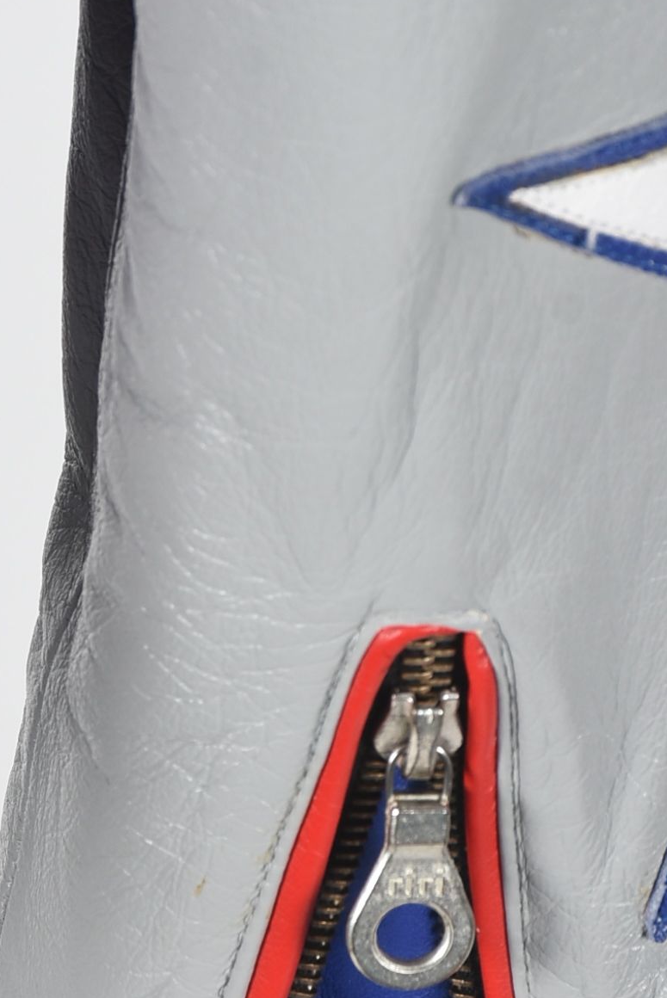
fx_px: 10739
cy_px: 477
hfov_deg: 3.6
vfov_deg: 5.3
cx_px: 139
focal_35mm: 387
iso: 200
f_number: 11
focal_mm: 100
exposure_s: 1/125
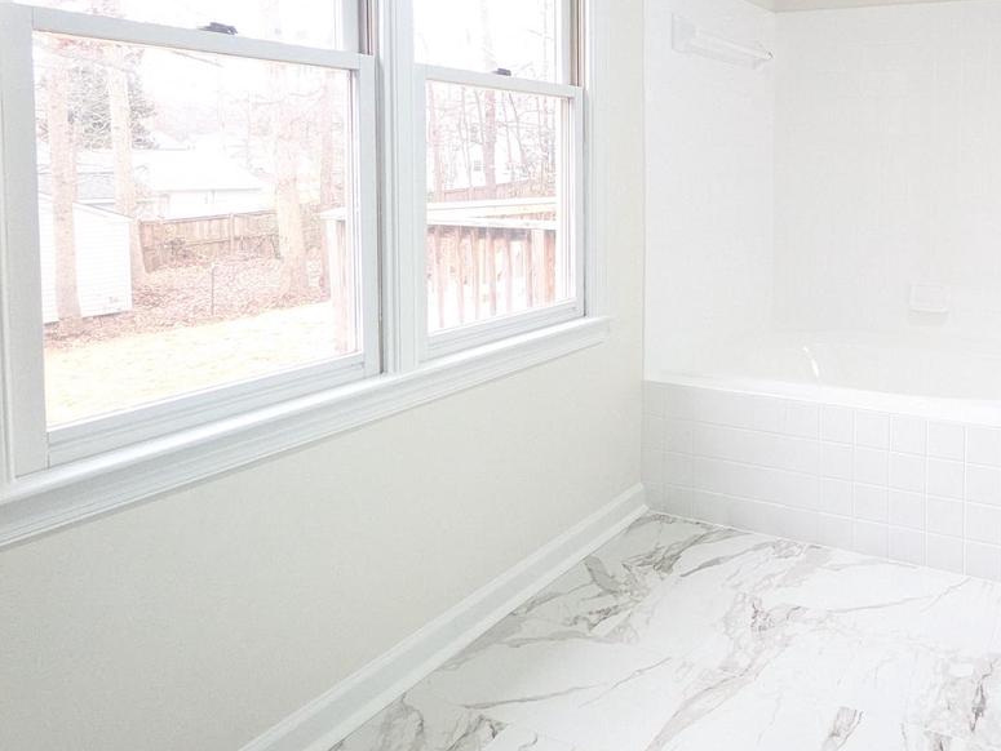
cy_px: 199
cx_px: 837
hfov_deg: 60.4
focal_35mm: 26
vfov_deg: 51.1
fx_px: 752
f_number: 2.2
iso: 341
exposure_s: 1/120
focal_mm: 1.83
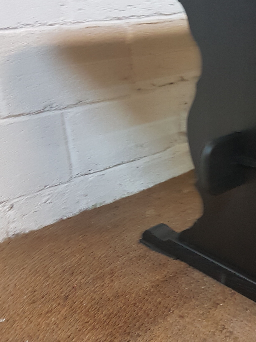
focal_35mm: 48
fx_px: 473
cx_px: 226
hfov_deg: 29.2
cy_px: 174
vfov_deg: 39.7
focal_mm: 4.2
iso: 160
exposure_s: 1/33
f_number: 1.7
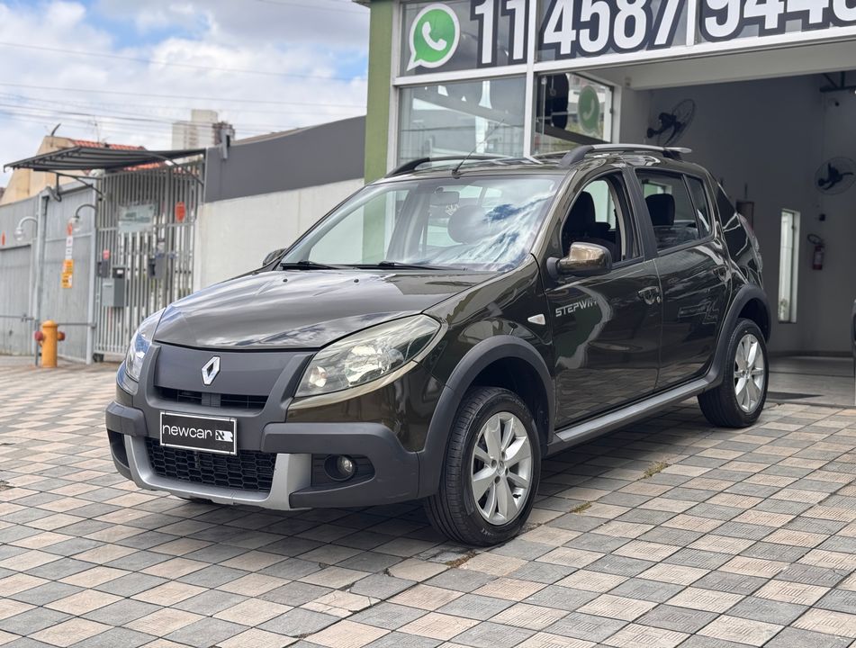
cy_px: 324
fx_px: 1191
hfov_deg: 39.5
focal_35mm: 48
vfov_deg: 30.4
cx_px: 428
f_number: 1.78
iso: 64
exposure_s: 1/1395
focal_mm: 6.76
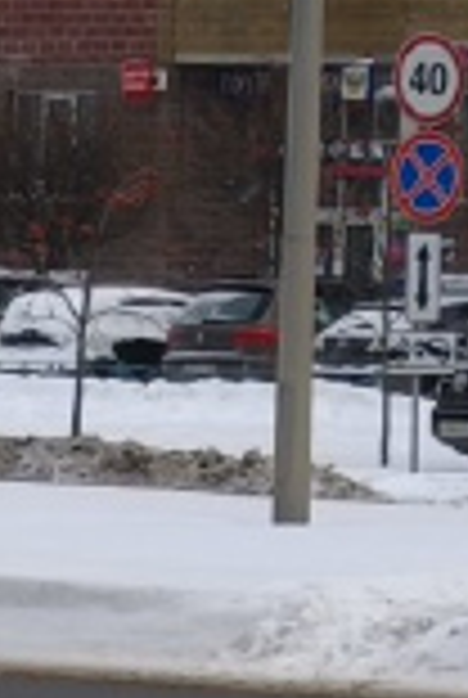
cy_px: -1079
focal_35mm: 435
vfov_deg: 4.6
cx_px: 896
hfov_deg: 3.2
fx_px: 8444
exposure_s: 1/189
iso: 50
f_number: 1.9
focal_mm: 7.1
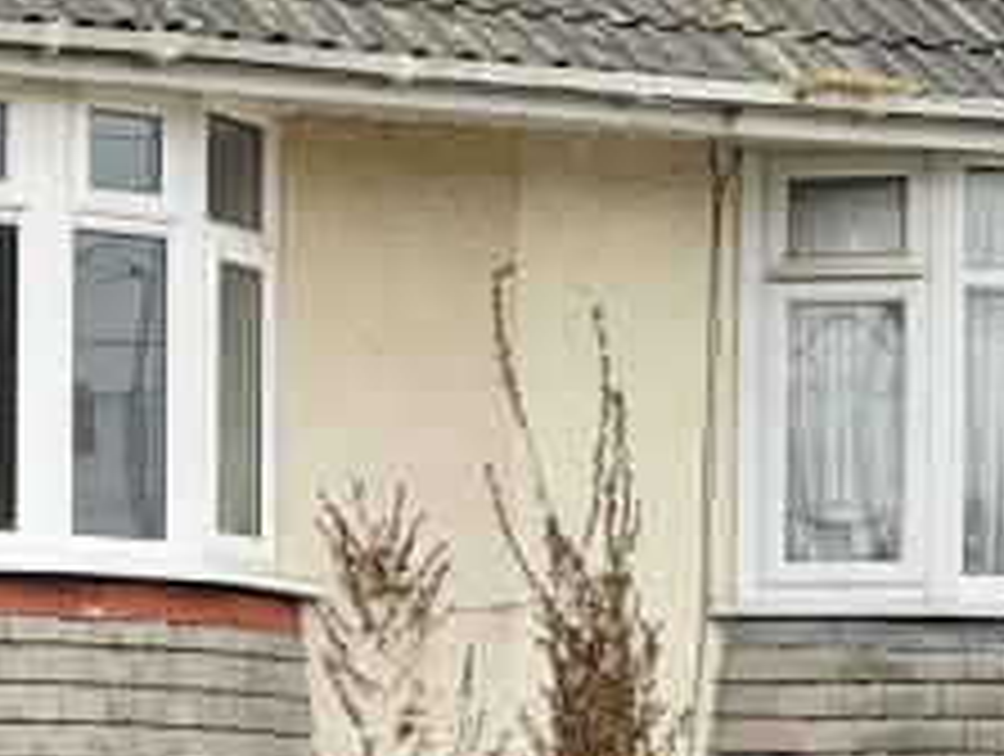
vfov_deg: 6.8
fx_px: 6391
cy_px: 500
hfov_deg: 8.8
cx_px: -338
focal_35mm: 220
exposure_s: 1/2088
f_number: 1.78
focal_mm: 6.76
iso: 64
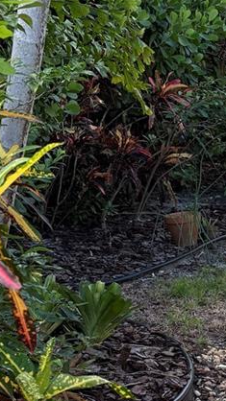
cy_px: 230
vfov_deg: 22.2
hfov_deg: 12.3
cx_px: 286
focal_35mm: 96
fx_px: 1023
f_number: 1.78
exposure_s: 1/333
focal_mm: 6.76
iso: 100
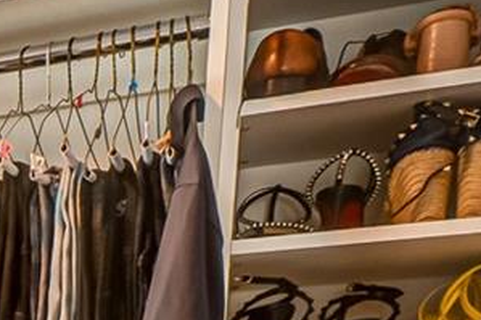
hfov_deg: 13.1
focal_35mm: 96
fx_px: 1282
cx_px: -793
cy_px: 635
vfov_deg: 12.5
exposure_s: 1/50
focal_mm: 14
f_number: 8
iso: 400
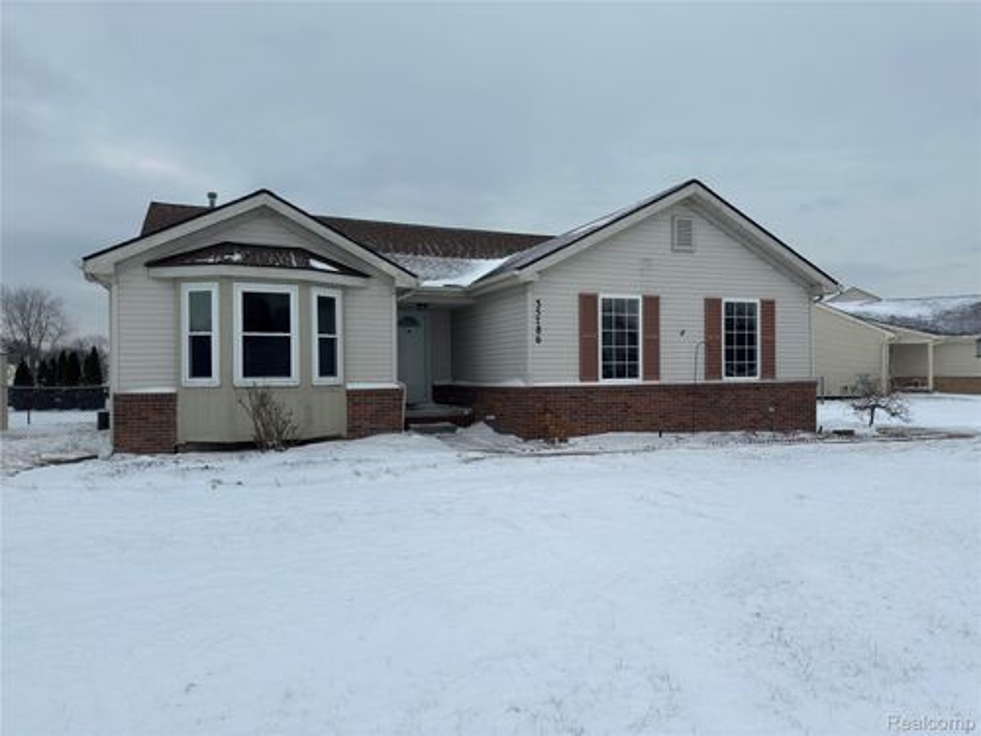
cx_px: 490
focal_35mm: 24
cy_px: 368
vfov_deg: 56.8
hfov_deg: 71.6
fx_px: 680
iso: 100
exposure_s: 1/3058
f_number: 1.78
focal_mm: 6.86
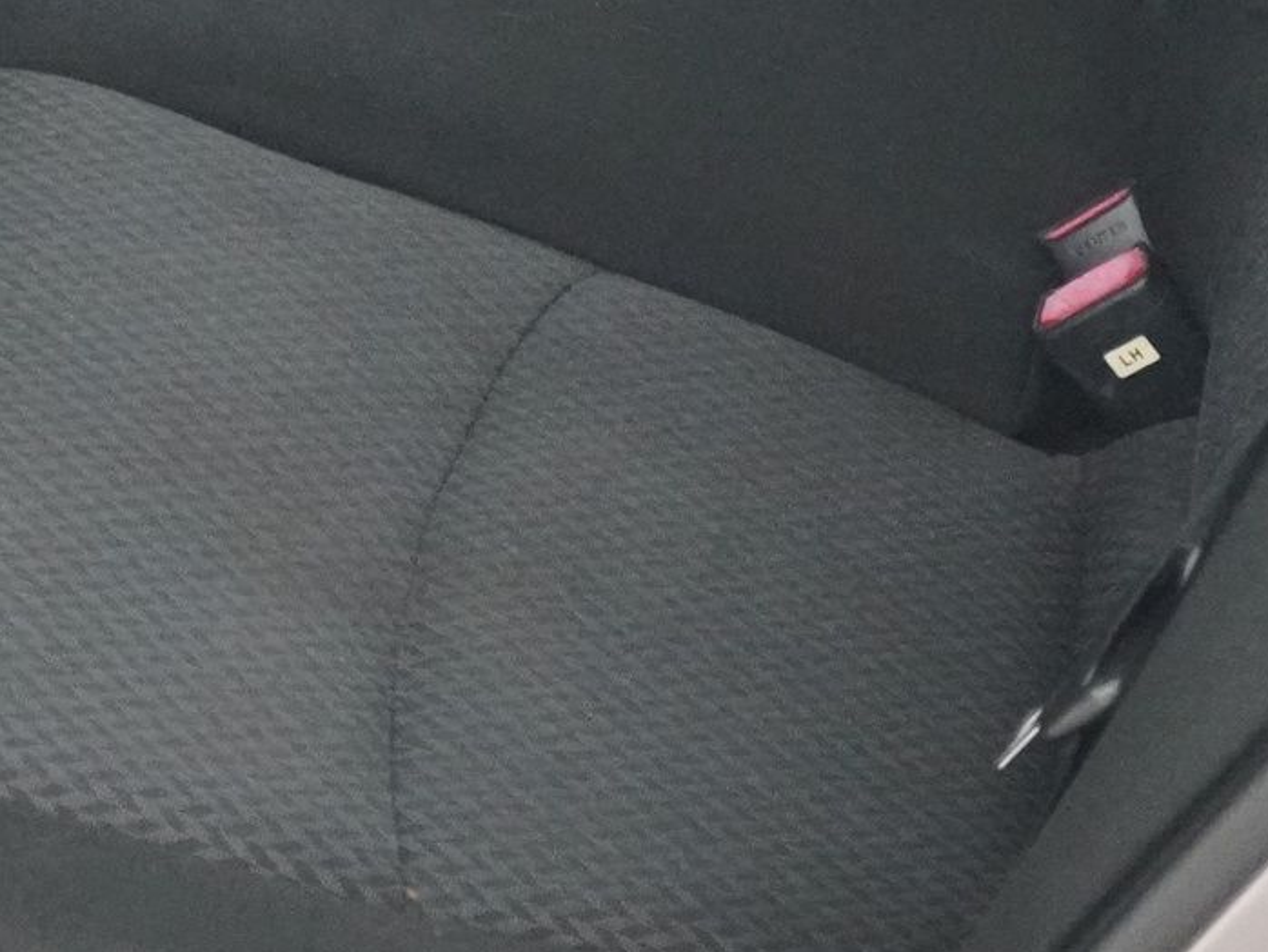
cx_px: 265
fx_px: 5486
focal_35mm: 150
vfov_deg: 9.8
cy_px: -99
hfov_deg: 13.1
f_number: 3.5
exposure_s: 1/20
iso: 6400
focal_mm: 29
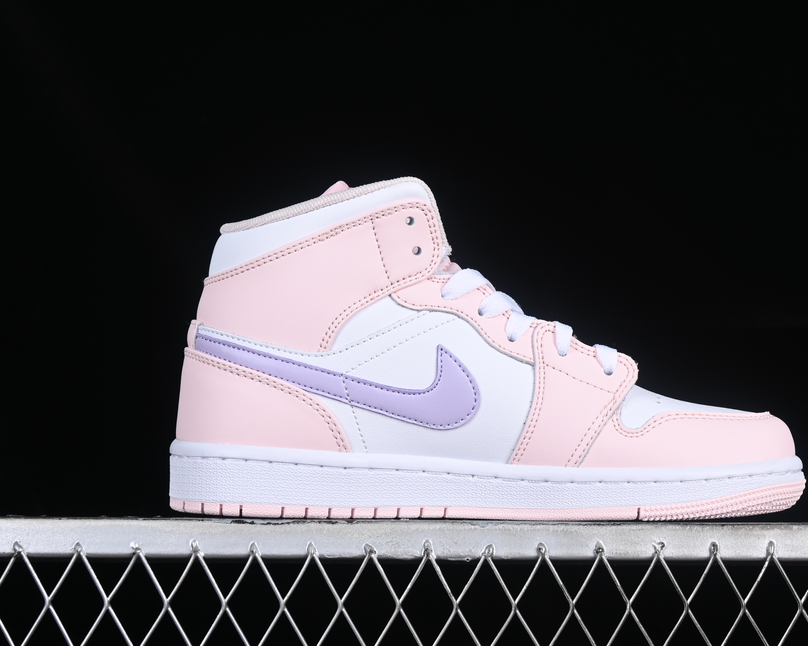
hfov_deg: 22.5
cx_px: 479
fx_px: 2033
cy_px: 325
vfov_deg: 18.1
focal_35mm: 85
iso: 160
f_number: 8
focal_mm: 50
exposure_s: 1/80
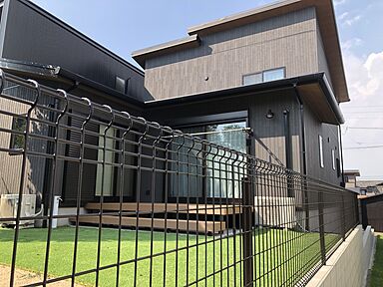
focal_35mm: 28
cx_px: 192
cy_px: 144
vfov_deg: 49.7
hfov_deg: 63.4
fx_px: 310
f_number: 1.8
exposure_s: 1/615
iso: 20
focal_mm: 4
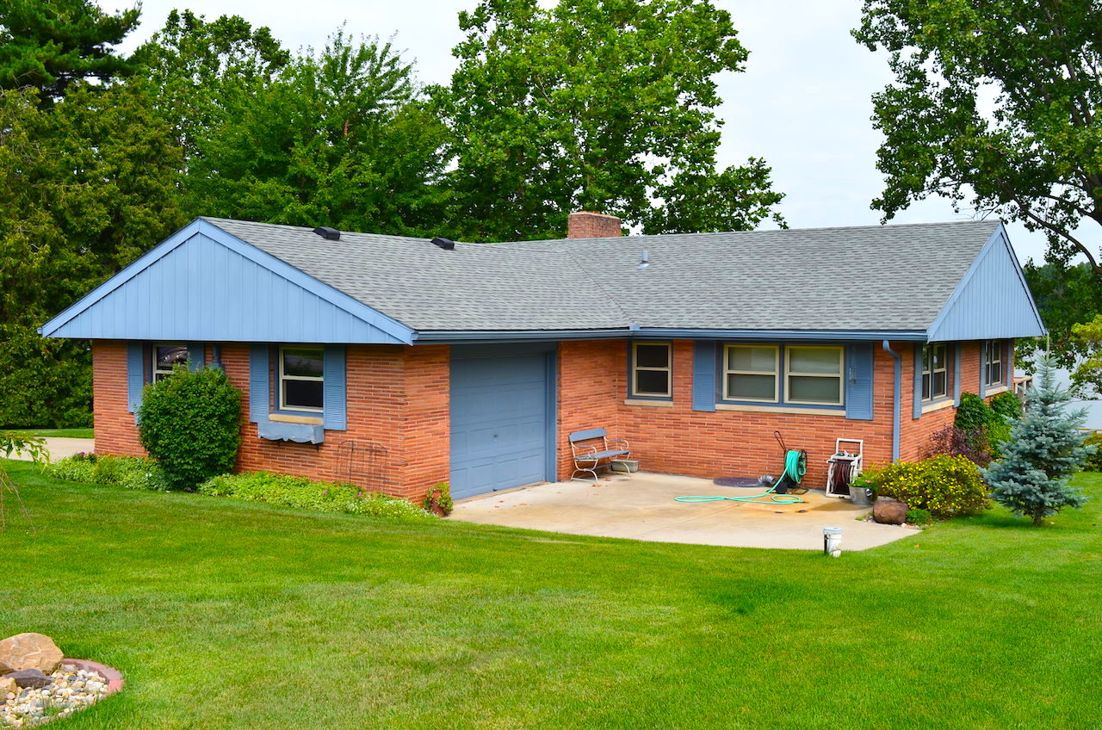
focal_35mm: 36
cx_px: 551
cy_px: 365
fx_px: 1100
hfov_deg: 53.2
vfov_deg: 36.7
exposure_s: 1/320
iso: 200
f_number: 10
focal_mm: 24
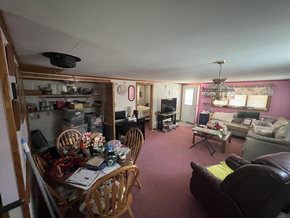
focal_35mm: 13
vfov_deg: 89.9
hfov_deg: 106.2
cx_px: 145
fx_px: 109
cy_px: 109
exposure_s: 1/58
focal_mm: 1.57
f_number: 1.8
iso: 1000
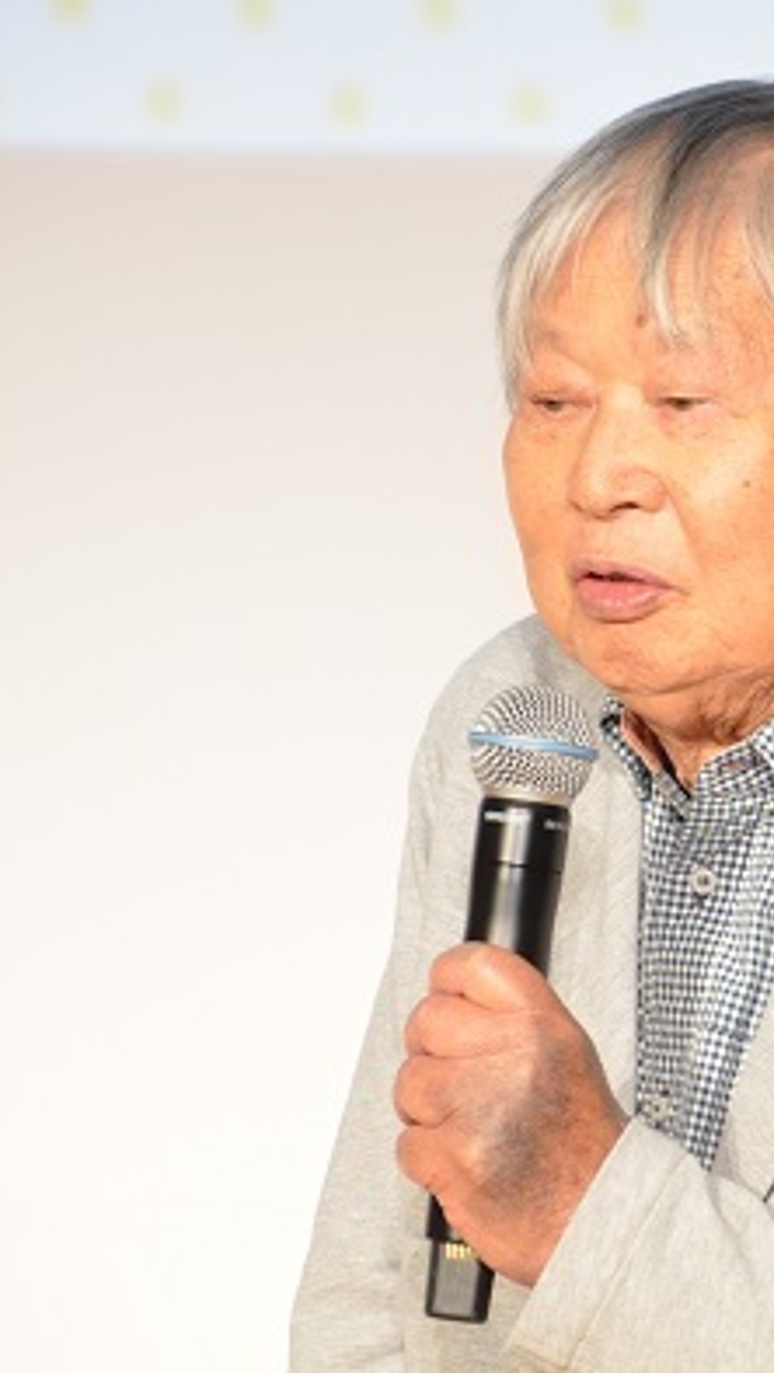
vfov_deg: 5.8
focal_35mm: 370
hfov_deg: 3.3
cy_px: 688
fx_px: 13475
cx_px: 621
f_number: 5
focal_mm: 155
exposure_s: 1/60
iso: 1250
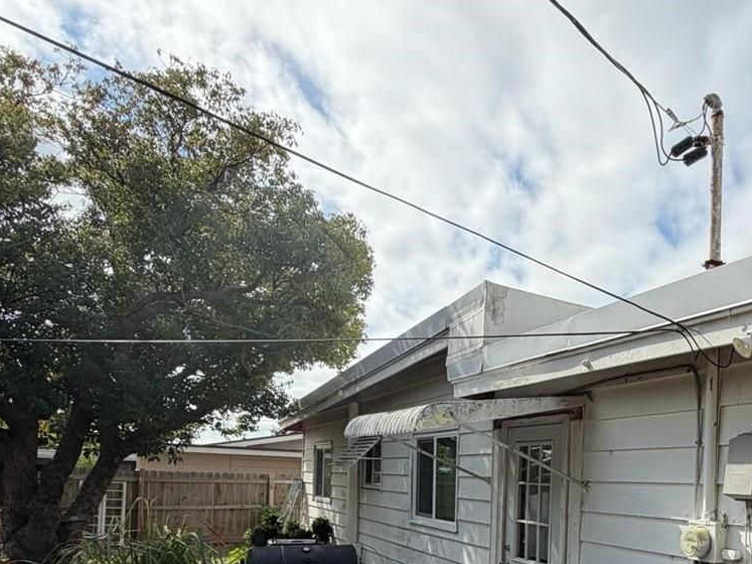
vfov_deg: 43.3
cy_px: 492
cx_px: 648
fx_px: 652
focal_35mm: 30
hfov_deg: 53.9
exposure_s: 1/1017
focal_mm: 2.22
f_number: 2.2
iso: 20
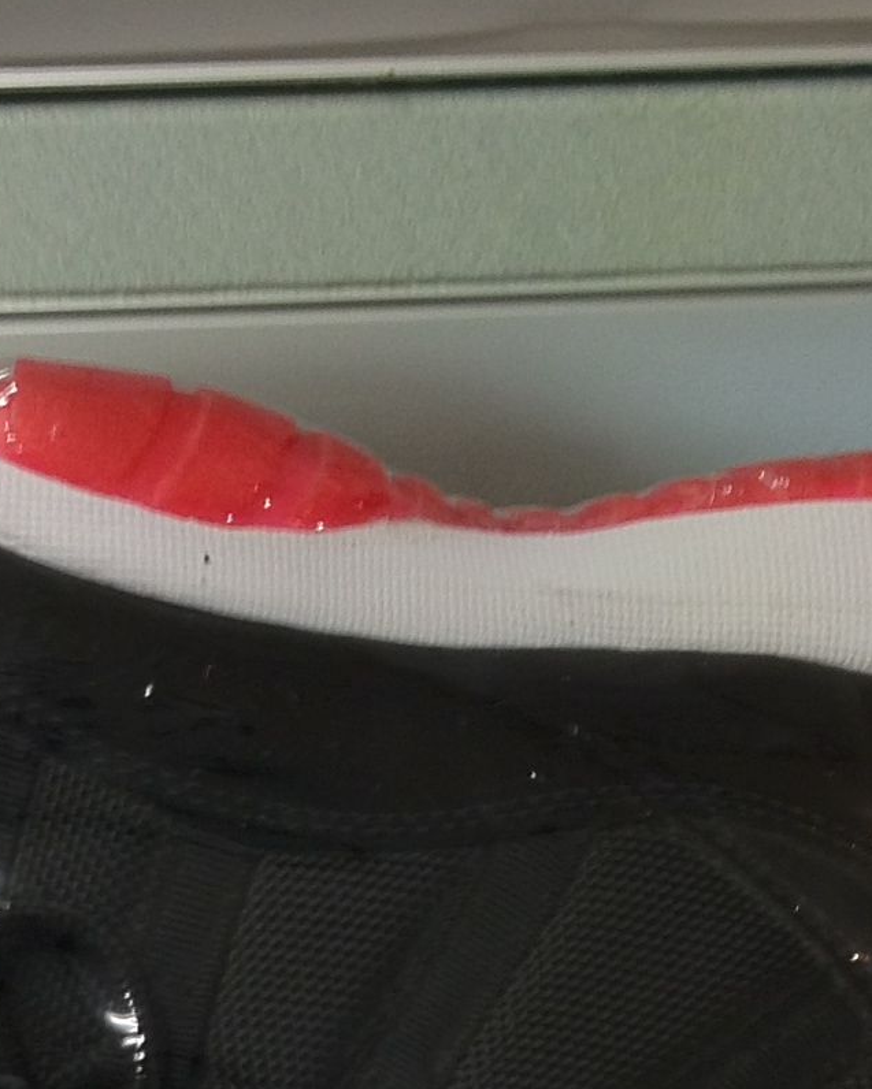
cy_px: 1694
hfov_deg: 11.0
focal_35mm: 140
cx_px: 78
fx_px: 4516
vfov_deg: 12.9
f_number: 2.4
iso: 64
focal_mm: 4.28
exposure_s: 1/24
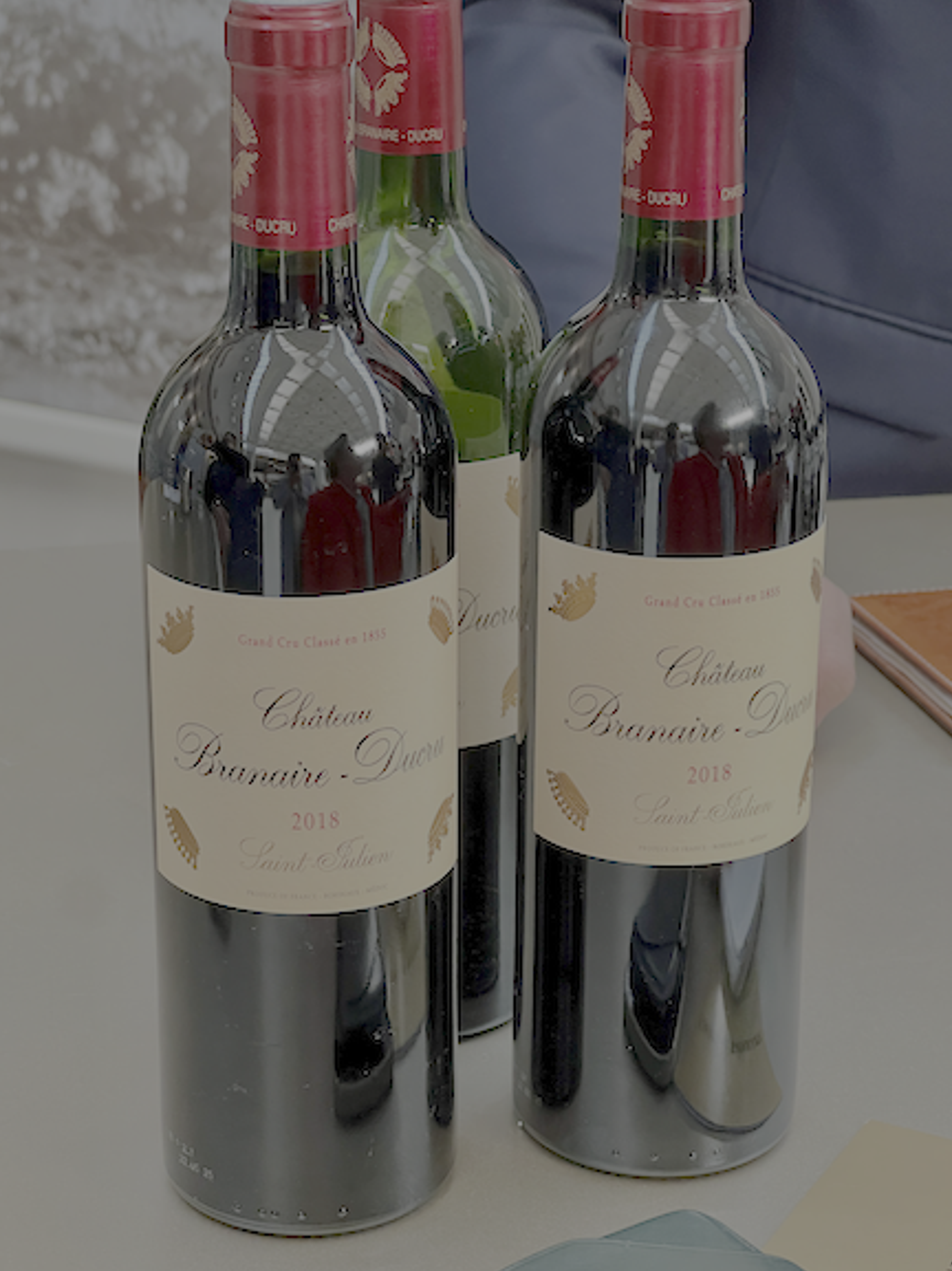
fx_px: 2863
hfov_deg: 18.9
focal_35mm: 78
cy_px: 632
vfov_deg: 25.0
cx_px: 480
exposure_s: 1/60
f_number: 2.8
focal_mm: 9
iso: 320
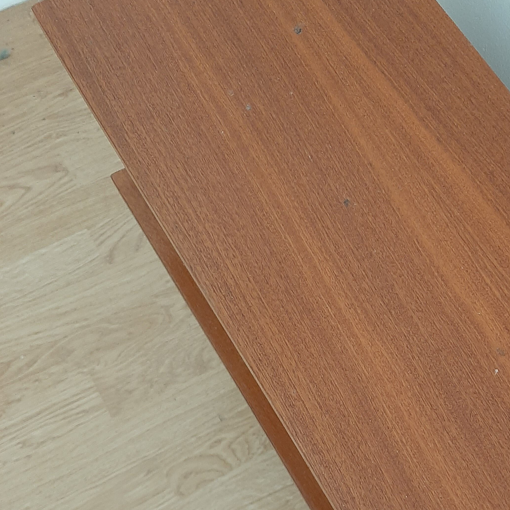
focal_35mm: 45
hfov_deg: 36.8
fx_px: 750
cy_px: 358
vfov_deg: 37.0
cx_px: 370
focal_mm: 3.93
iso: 200
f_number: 1.7
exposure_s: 1/33
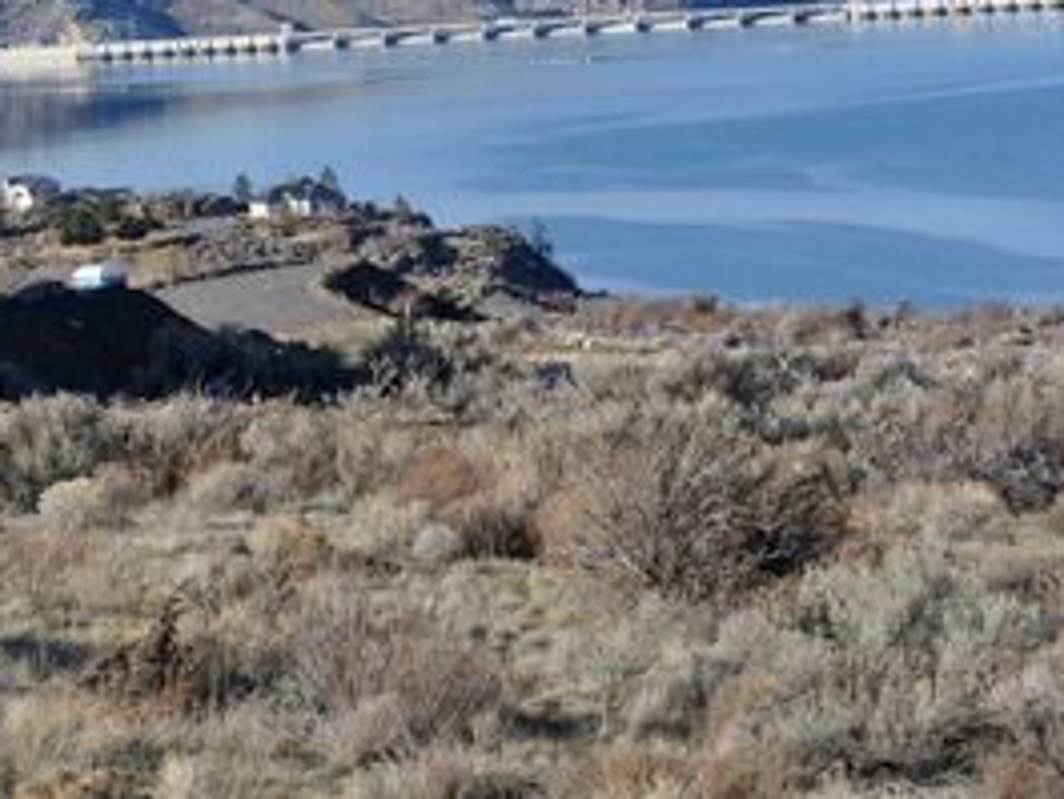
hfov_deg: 13.2
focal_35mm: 150
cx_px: 566
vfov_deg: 9.9
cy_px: 255
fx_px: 4610
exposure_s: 1/250
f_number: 8
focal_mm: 55
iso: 100
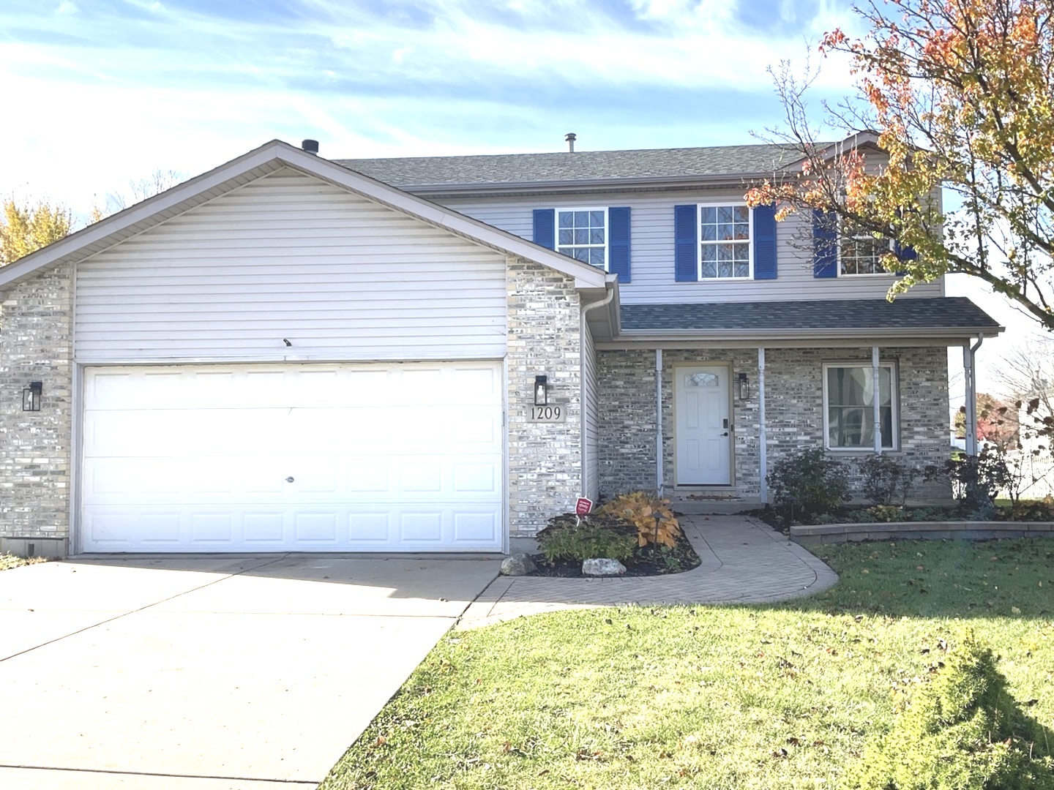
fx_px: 883
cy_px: 395
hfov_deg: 61.7
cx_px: 527
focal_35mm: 29
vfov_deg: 48.2
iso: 16
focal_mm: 3
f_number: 1.8
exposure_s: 1/709
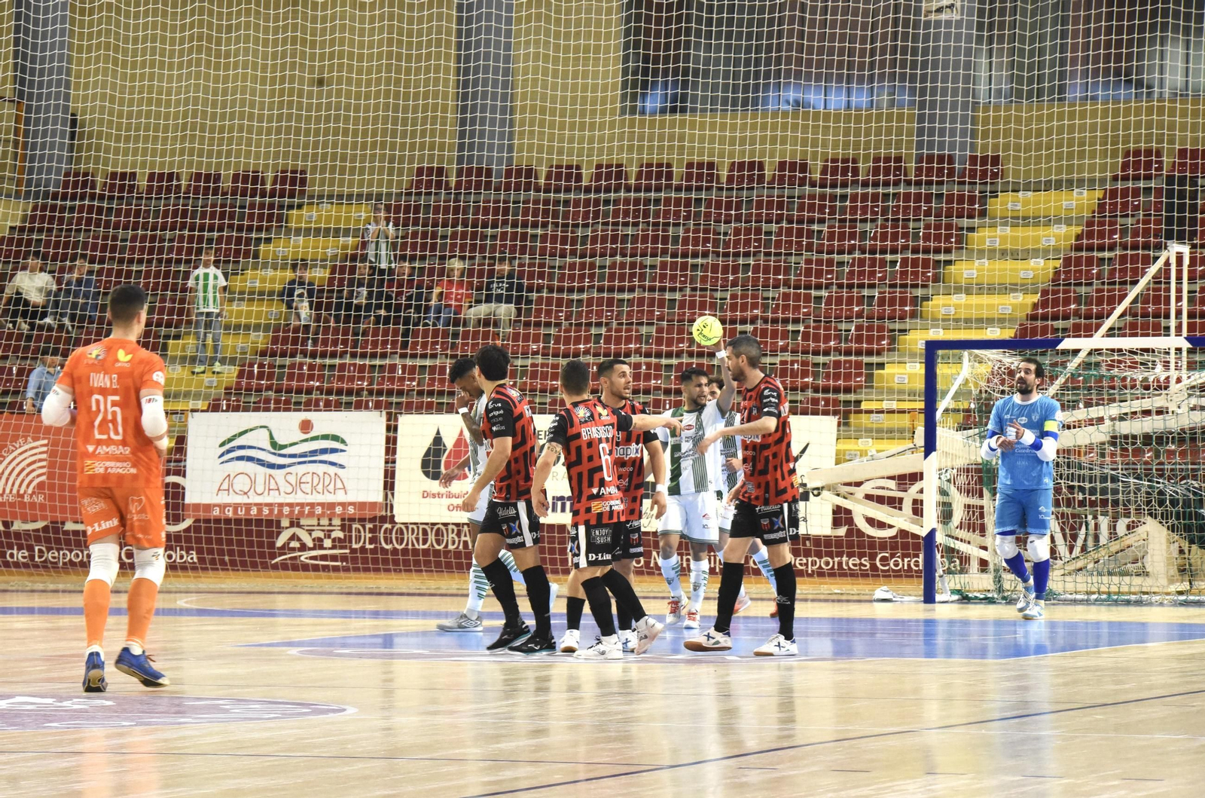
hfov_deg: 13.7
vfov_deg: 9.1
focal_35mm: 150
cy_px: 399
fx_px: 5009
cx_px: 602
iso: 5600
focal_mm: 150
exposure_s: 1/250
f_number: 8
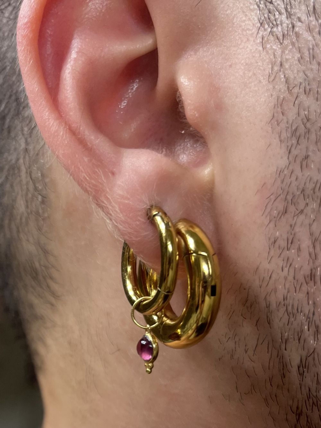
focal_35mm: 26
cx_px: 160
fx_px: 321
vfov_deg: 67.3
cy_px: 214
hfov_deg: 53.1
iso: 64
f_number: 1.6
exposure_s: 1/120
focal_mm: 5.1
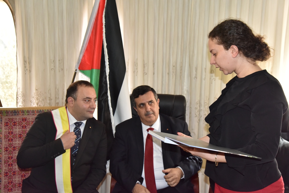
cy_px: 96
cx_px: 144
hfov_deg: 41.1
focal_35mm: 48
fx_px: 385
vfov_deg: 28.1
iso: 2500
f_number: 6.3
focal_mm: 48
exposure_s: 1/200
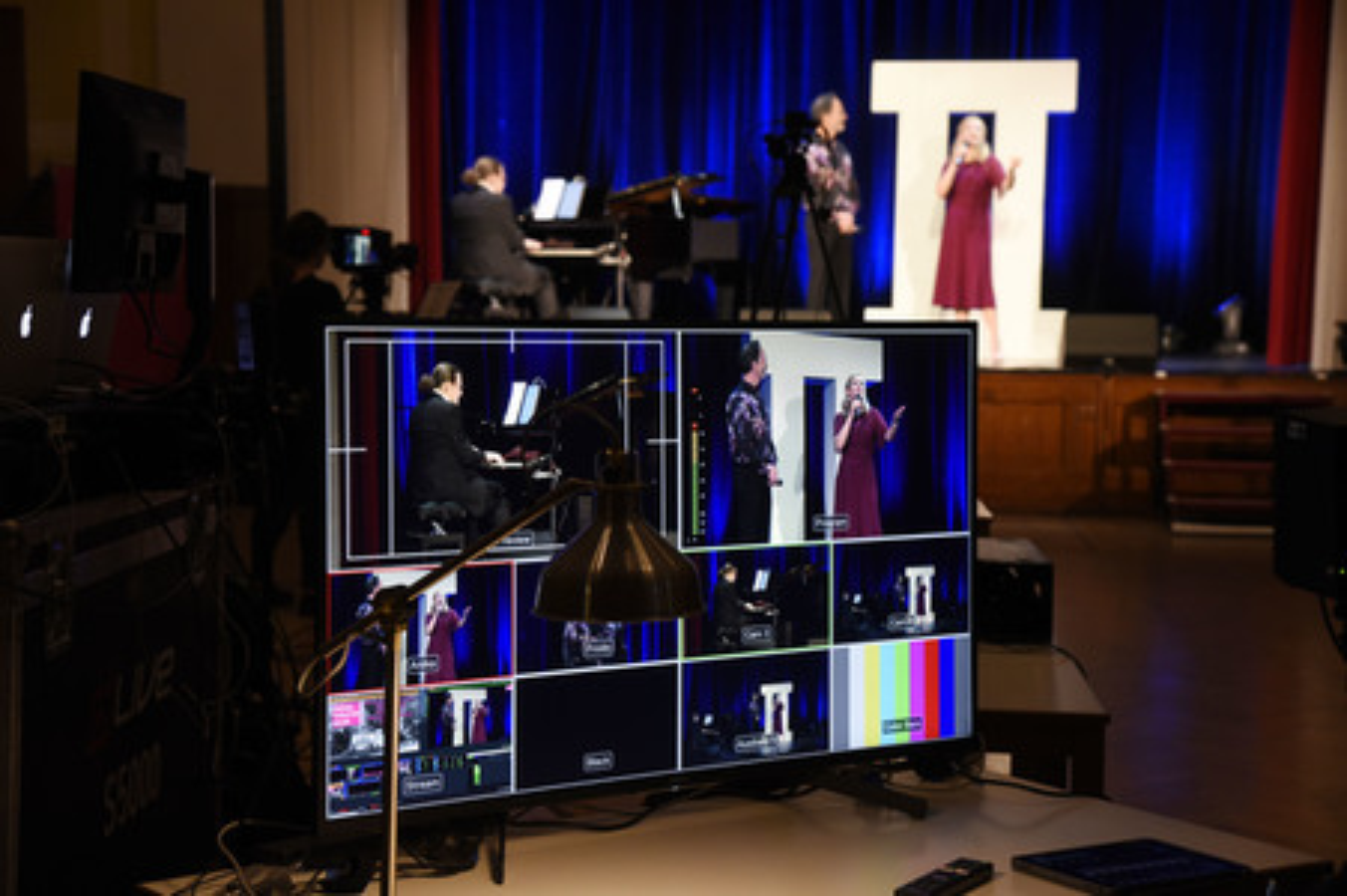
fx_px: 2468
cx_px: 674
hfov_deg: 30.5
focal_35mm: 66
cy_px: 448
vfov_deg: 20.6
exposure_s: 1/60
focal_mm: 66
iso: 1600
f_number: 6.3
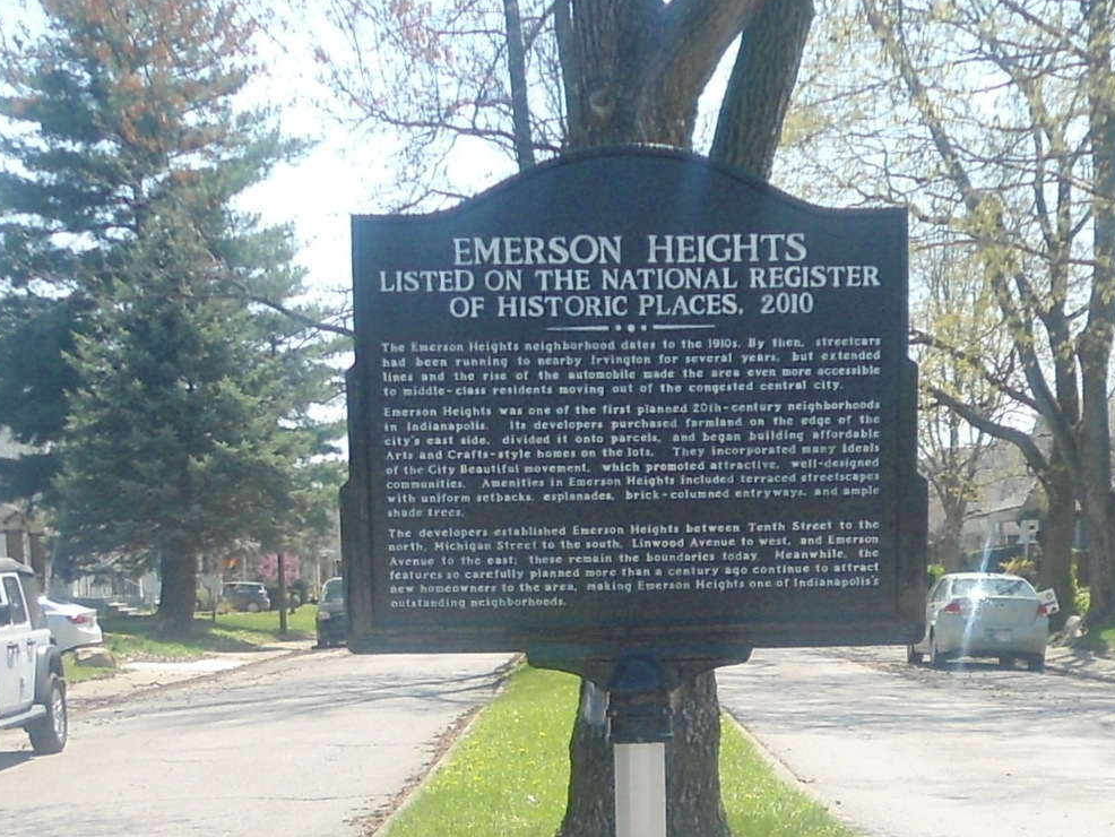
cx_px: 638
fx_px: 2610
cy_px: 1146
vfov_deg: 17.0
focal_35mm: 81
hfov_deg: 24.1
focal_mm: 4.7
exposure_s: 1/500
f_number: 2.8
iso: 80
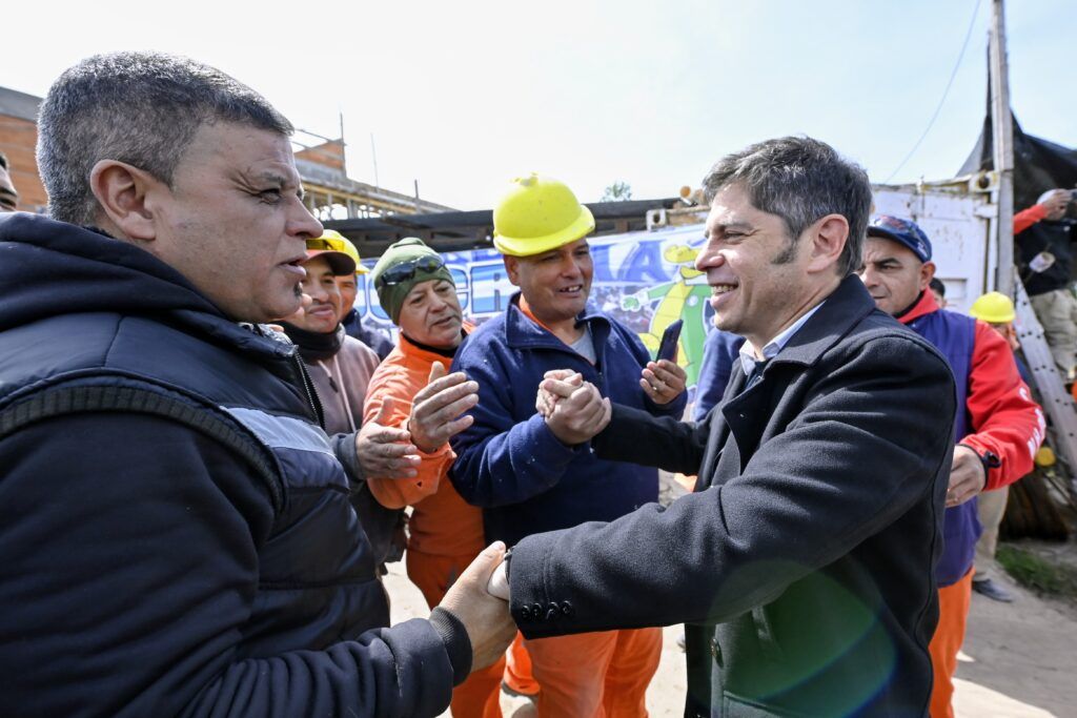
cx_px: 538
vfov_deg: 81.2
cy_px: 359
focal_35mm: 14
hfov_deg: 104.2
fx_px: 419
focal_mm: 14
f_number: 4.5
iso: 400
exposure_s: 1/1250
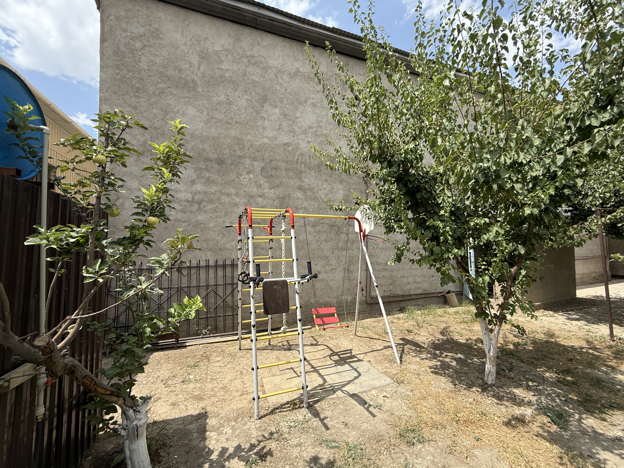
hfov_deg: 102.1
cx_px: 312
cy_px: 234
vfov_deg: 85.7
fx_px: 252
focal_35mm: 14
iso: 50
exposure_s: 1/1464
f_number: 2.2
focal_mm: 2.22
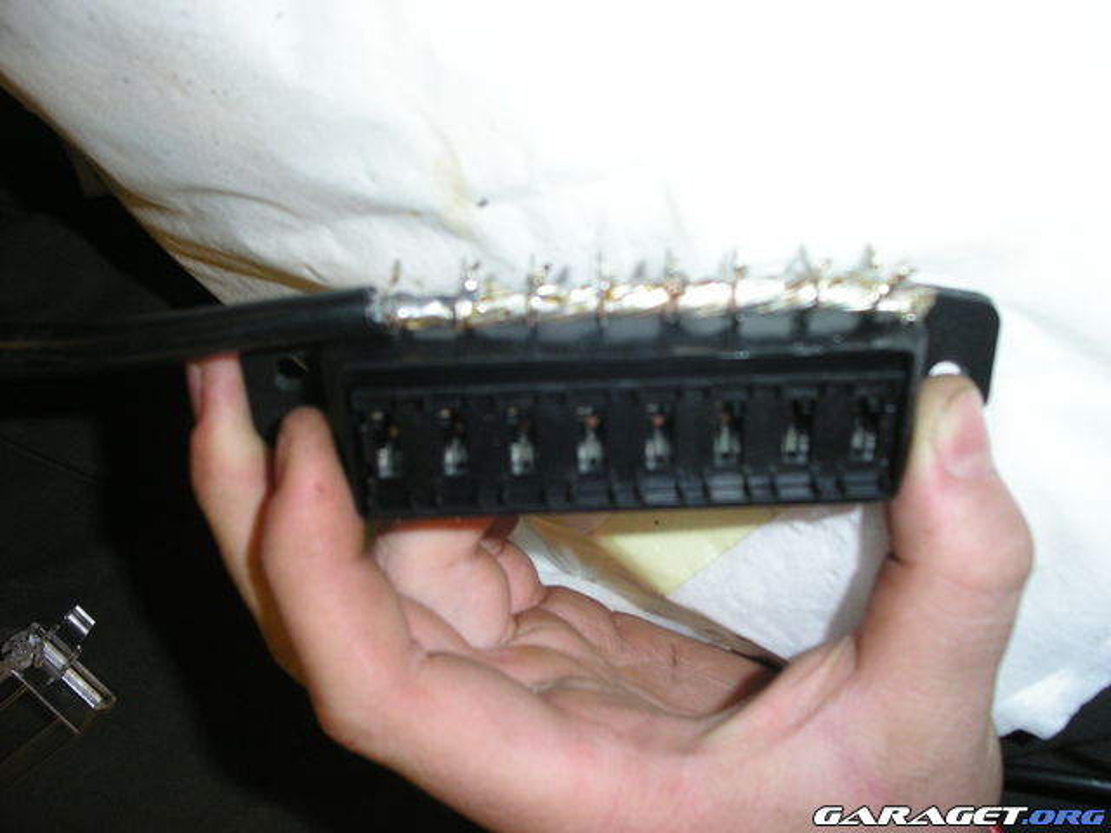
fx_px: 1220
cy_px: 416
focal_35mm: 38
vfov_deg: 37.7
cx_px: 556
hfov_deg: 49.0
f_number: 2.8
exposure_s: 1/45
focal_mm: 7.8
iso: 200
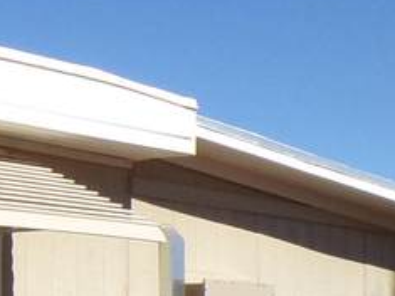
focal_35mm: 131
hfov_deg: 13.0
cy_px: 224
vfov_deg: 11.3
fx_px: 1494
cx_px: -408
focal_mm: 4.3
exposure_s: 1/480
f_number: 5.8
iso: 80
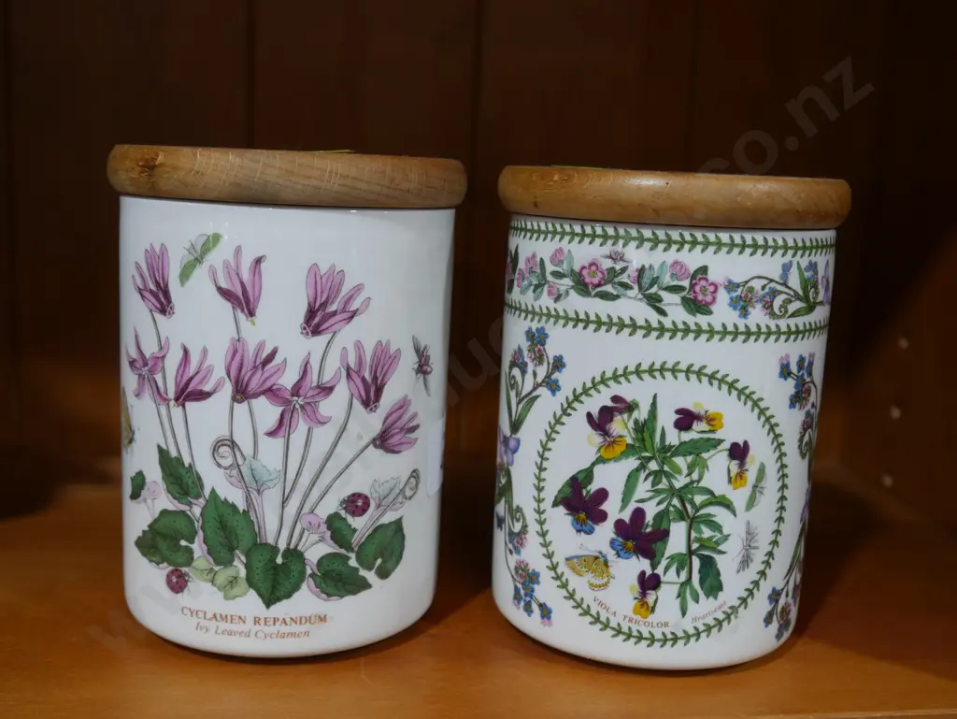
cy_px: 360
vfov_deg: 36.0
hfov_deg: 46.8
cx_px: 478
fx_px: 1106
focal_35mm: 40
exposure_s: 1/60
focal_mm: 20
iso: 500
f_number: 4.4
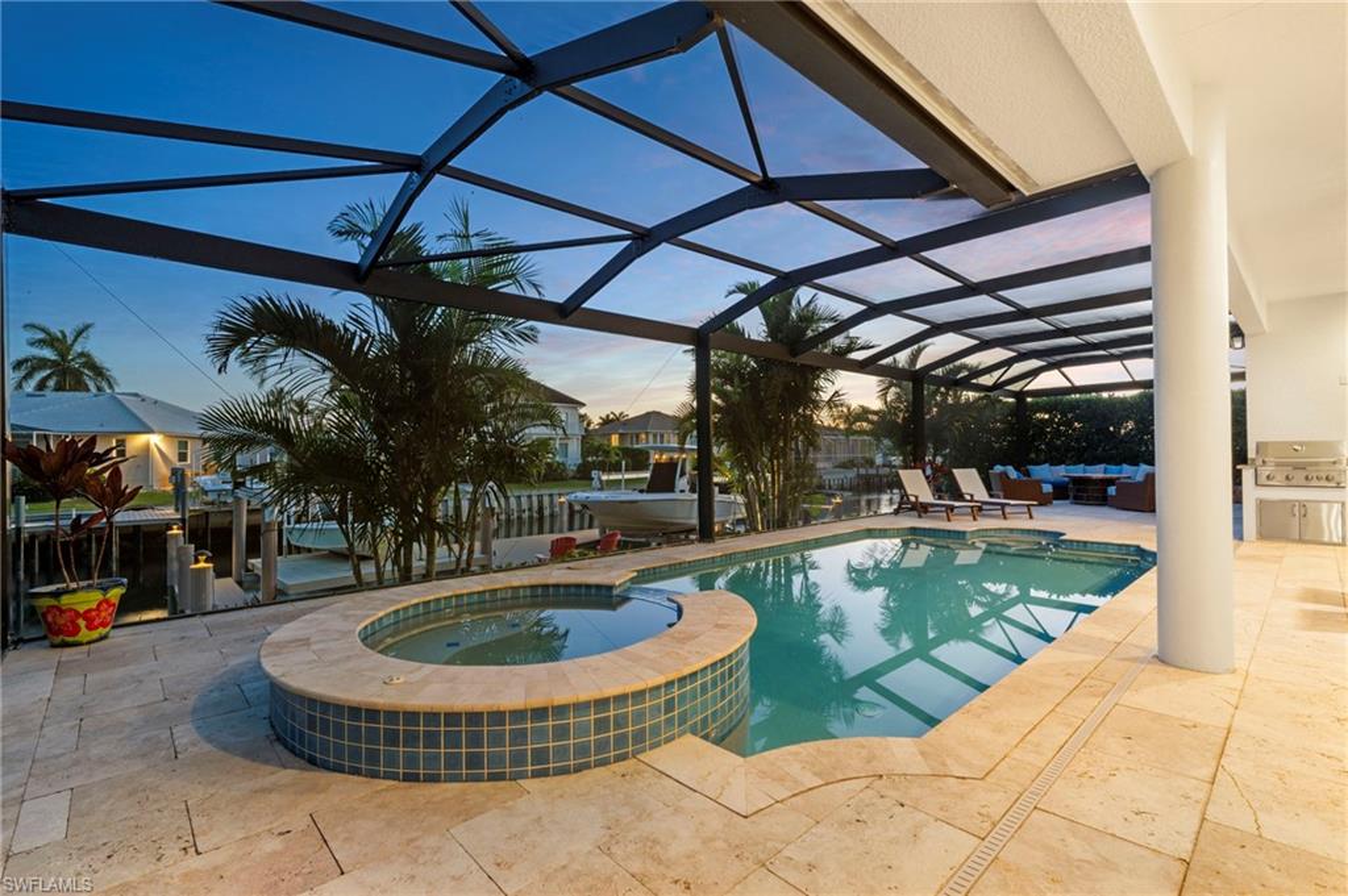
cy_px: 448
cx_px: 674
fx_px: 599
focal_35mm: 16
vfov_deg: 73.7
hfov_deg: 96.8
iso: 200
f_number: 9
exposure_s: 5
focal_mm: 16
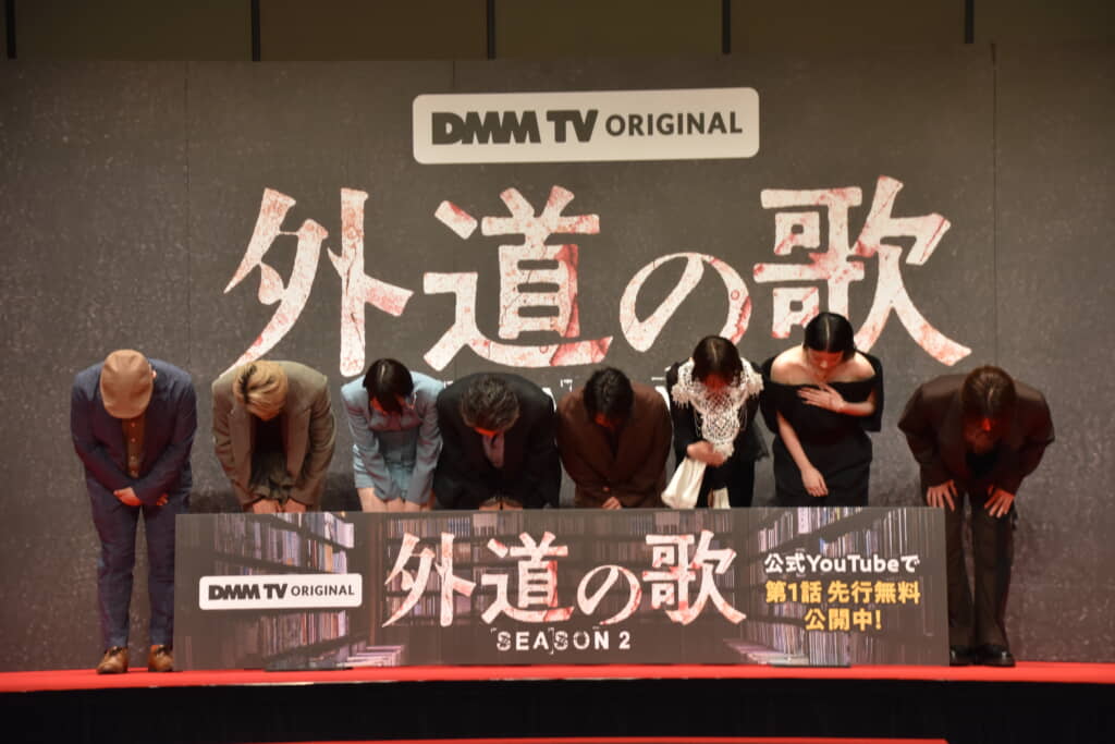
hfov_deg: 21.9
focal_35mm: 93
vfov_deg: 14.7
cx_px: 558
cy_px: 372
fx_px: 2881
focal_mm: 62
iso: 800
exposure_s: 1/100
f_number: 5
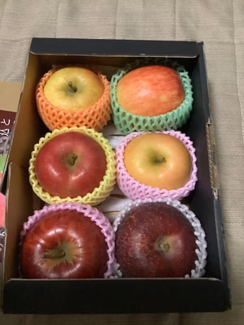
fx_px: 291
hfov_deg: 45.4
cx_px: 122
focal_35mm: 31
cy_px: 162
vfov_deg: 58.4
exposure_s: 1/24
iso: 800
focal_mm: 3.3
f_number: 2.4
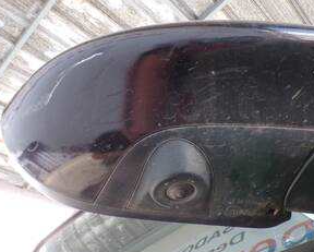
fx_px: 363
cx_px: 179
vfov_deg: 37.6
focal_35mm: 39
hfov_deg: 46.7
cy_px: 178
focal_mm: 4.3
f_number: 4.4
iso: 100
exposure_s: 1/50
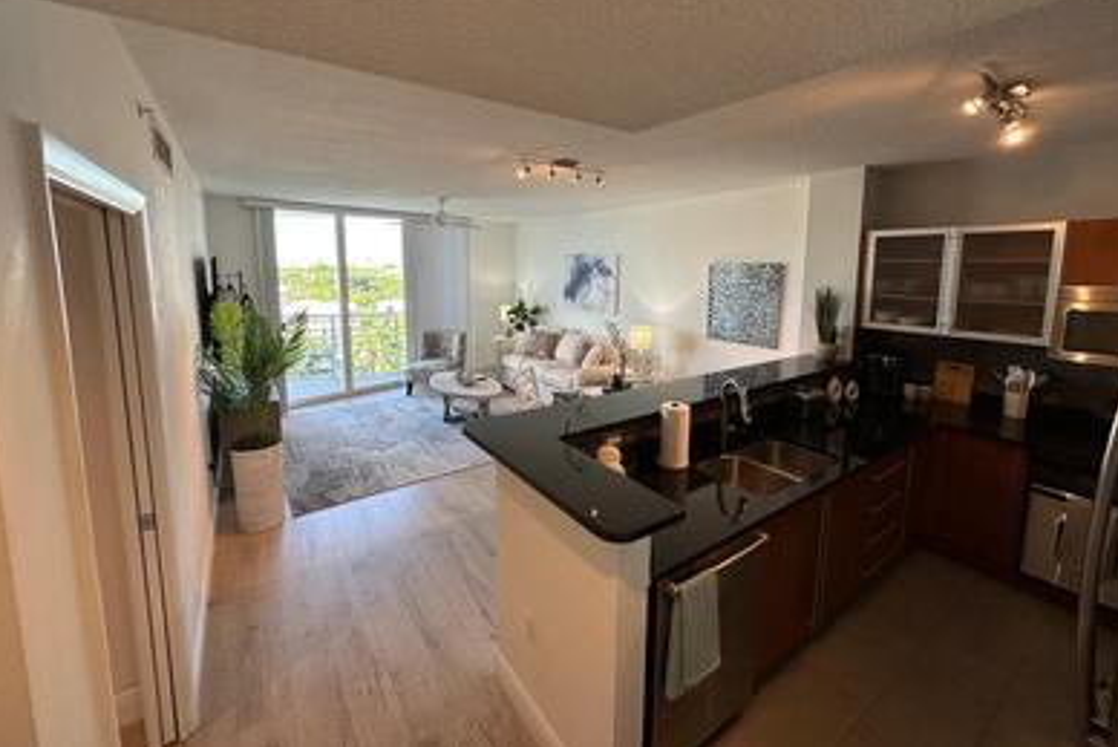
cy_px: 320
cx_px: 559
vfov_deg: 76.9
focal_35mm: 15
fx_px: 466
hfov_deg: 100.4
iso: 125
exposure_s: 1/120
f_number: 2.2
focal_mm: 2.22
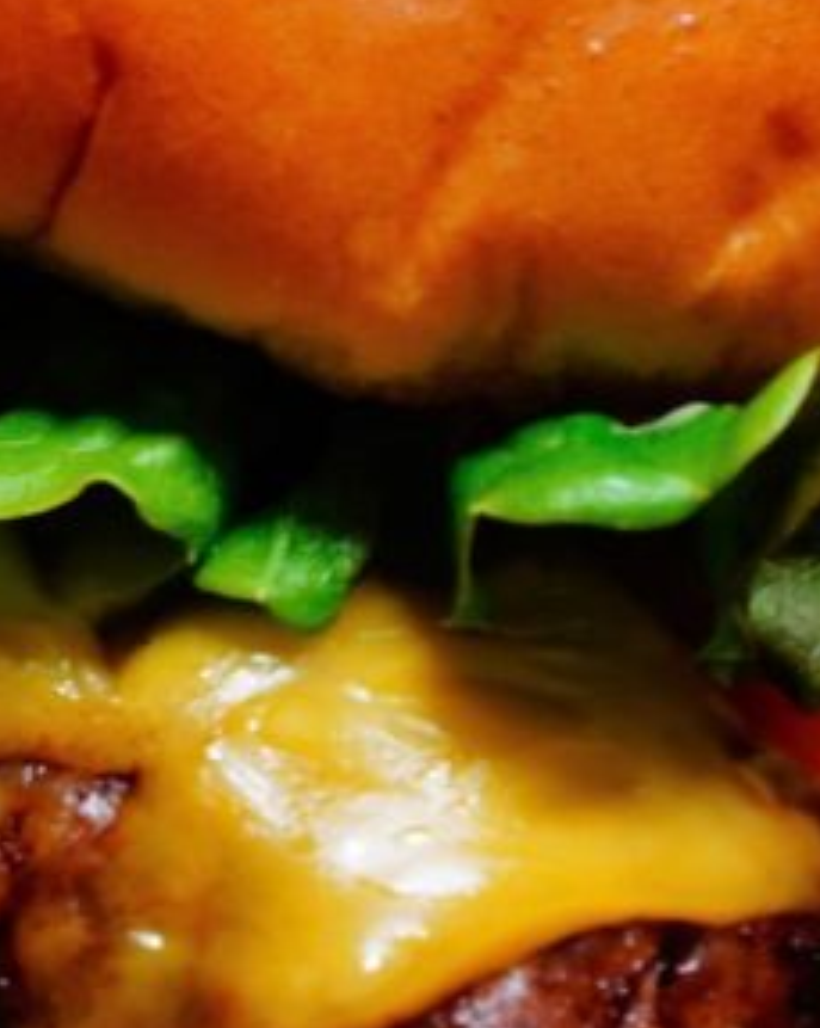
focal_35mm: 362
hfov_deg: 4.2
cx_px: -380
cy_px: 204
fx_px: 10999
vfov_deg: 5.3
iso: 500
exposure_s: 1/10
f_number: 5
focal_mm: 72
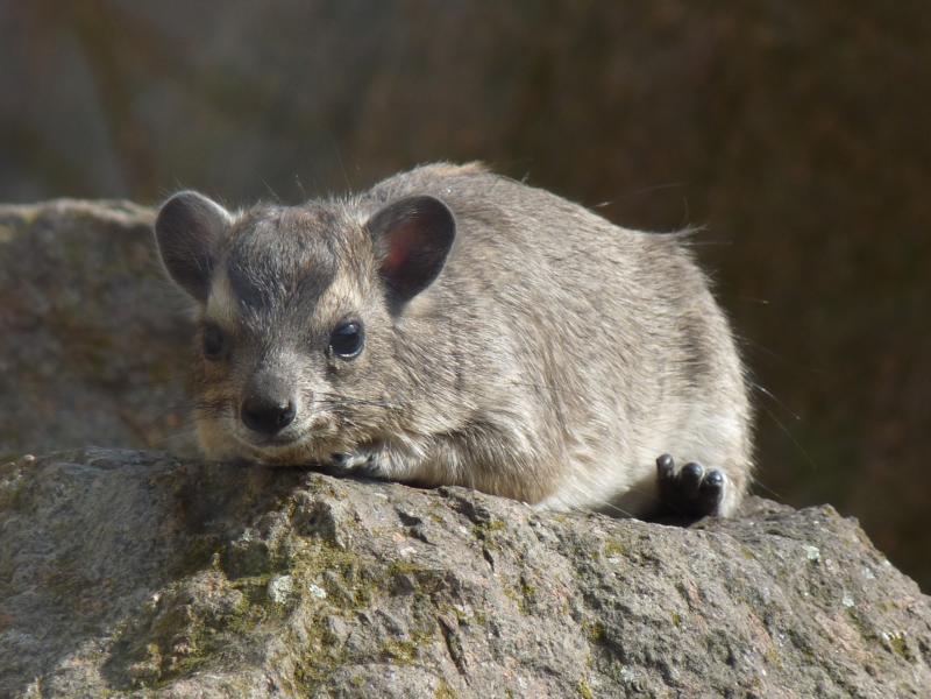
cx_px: 466
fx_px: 18611
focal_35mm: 692
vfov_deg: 2.1
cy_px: 350
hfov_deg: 2.9
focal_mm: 86.4
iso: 100
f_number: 5.6
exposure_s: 1/320
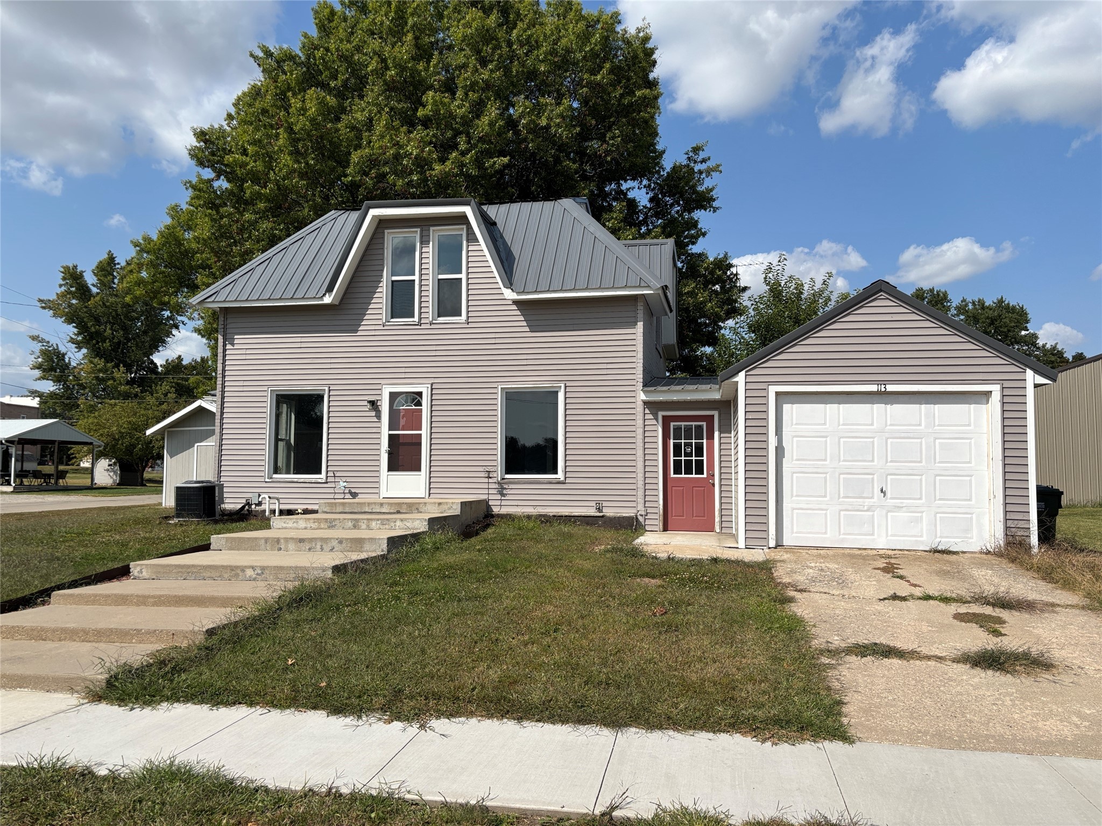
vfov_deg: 53.1
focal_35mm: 26
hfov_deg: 67.3
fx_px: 828
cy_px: 413
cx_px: 551
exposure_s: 1/5348
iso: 50
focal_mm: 5.96
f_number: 1.6
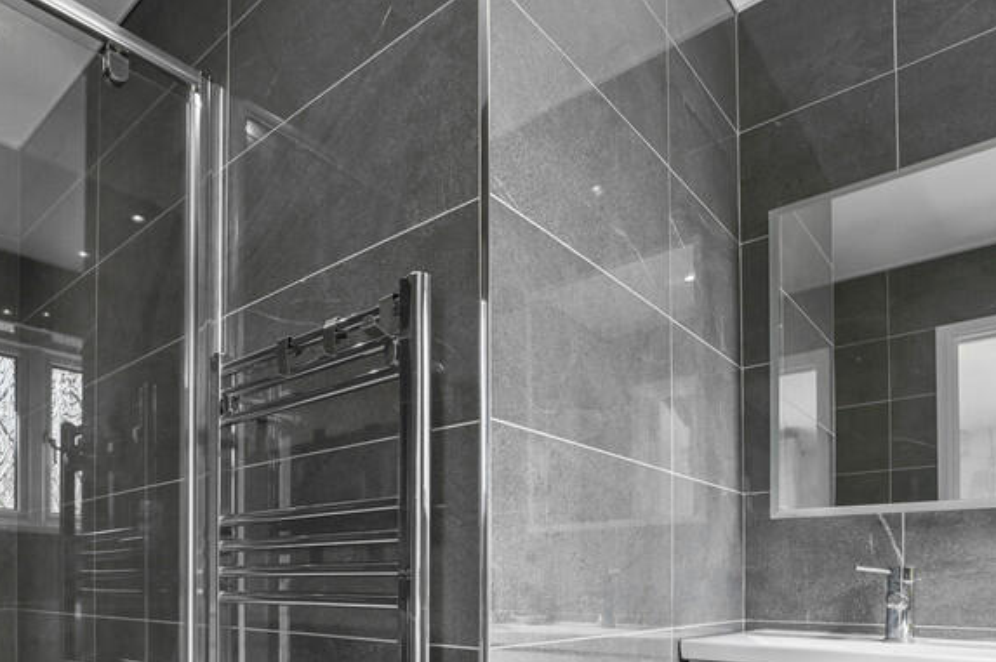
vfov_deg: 46.9
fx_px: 691
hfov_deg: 70.5
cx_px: 379
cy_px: 576
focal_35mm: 25
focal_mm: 14
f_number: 8
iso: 400
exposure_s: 1/5
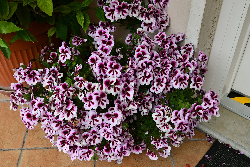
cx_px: 125
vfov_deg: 35.1
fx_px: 264
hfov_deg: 50.7
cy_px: 84
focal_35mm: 38
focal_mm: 19
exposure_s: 1/160
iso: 100
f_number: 6.3
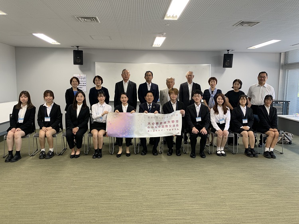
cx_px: 150
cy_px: 112
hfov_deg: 67.3
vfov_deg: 53.0
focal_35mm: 26
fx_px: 225
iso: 100
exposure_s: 1/74
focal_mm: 4.25
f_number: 1.8
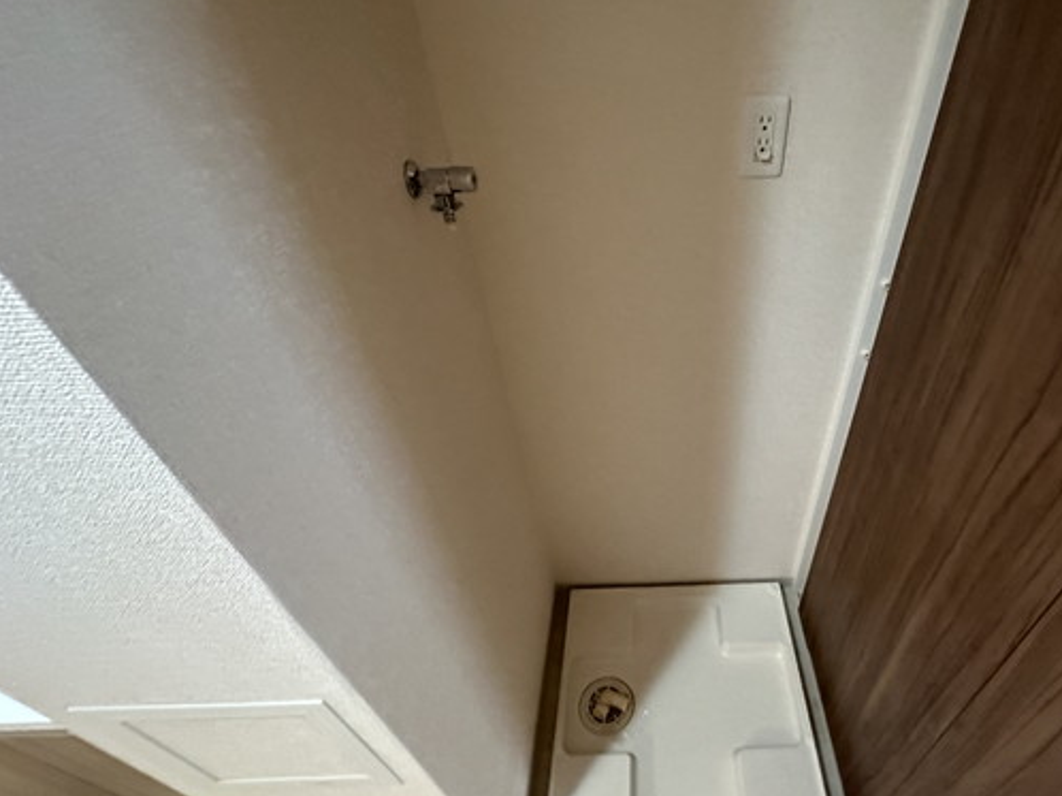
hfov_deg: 86.1
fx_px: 552
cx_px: 661
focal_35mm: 18
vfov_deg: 71.5
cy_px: 410
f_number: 2.2
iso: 1250
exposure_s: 1/60
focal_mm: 2.22
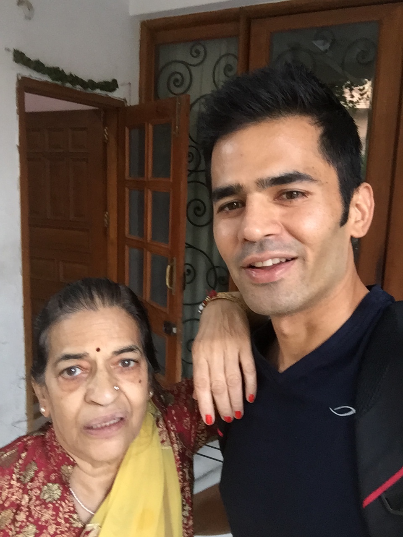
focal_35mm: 31
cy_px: 268
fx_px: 481
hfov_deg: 45.4
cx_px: 202
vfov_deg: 58.4
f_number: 2.2
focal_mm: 2.65
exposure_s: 1/33
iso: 160
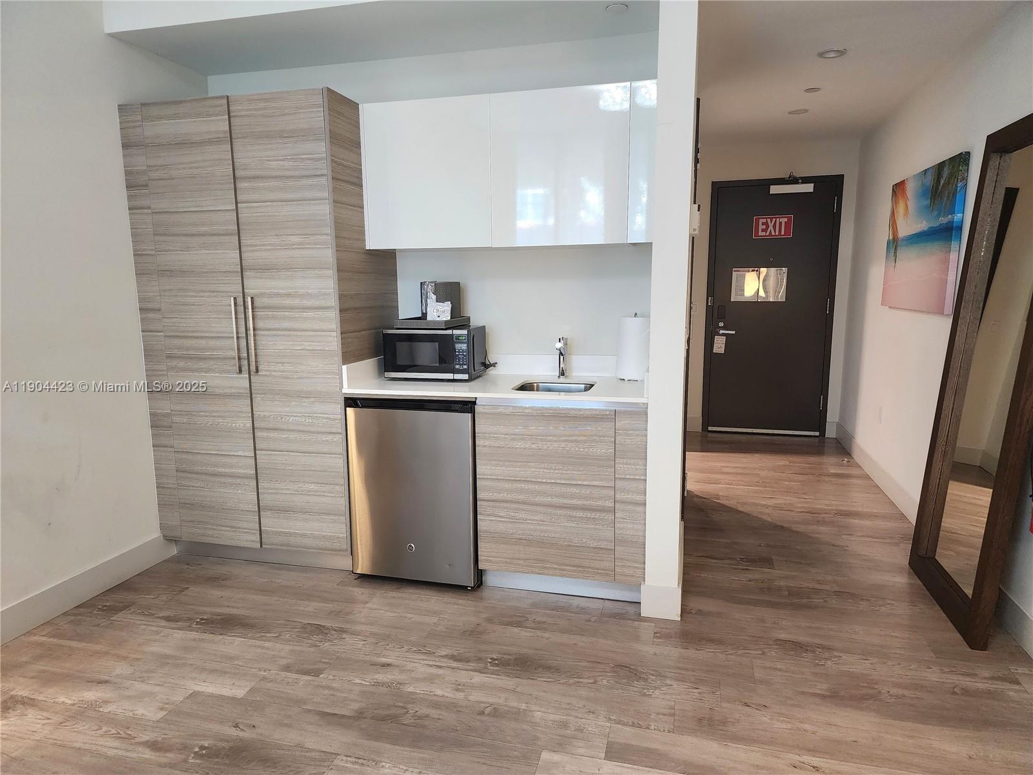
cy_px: 388
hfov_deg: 73.9
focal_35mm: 23
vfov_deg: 58.9
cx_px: 516
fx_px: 686
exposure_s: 1/60.2
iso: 640
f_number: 1.8
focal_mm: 6.4
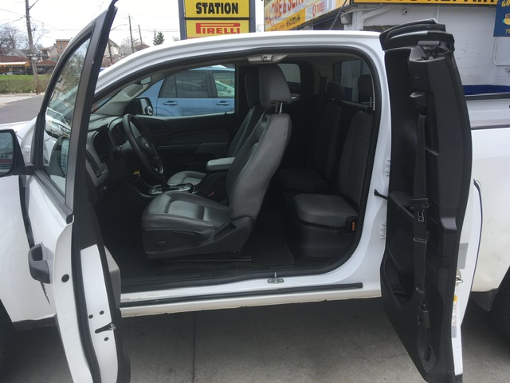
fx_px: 427
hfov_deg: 61.7
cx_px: 255
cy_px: 192
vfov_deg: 48.2
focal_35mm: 29
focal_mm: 4.15
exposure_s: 1/641
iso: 25
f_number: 2.2
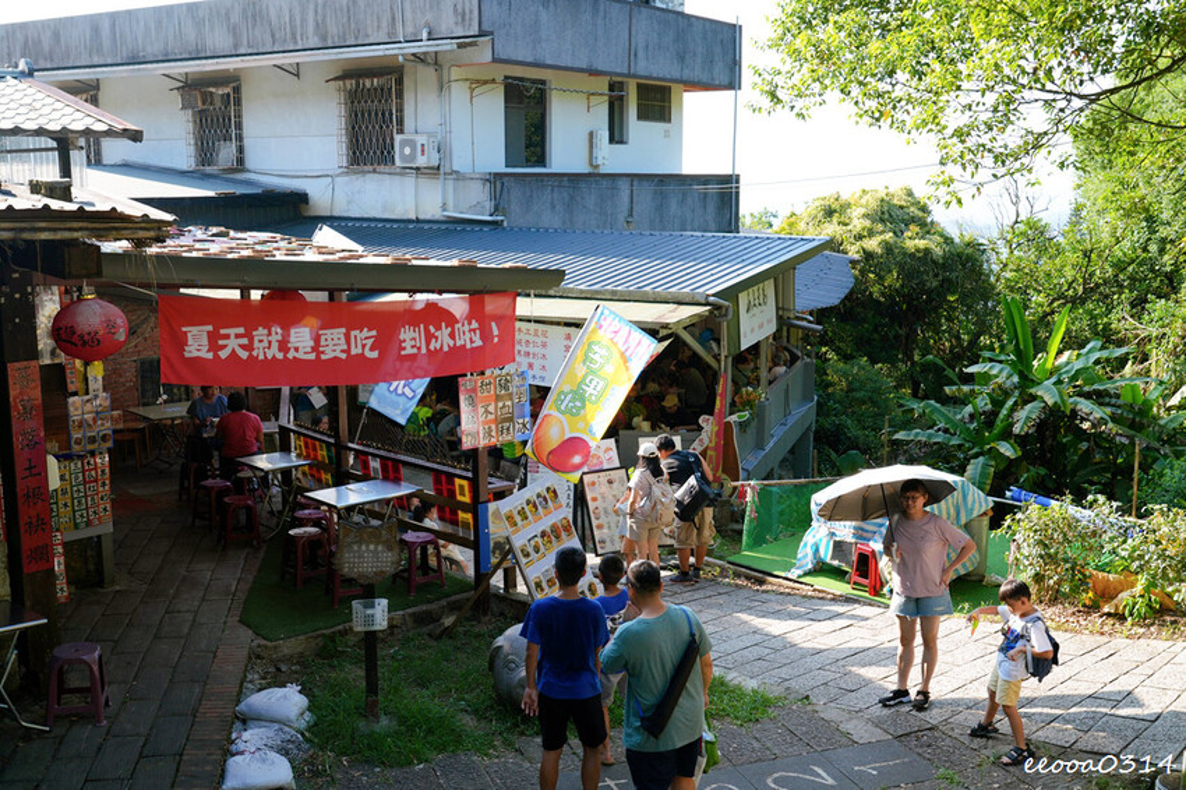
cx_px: 593
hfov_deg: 53.2
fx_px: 1185
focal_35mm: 36
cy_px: 395
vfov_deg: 36.8
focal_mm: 36
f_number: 8
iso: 320
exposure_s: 1/160
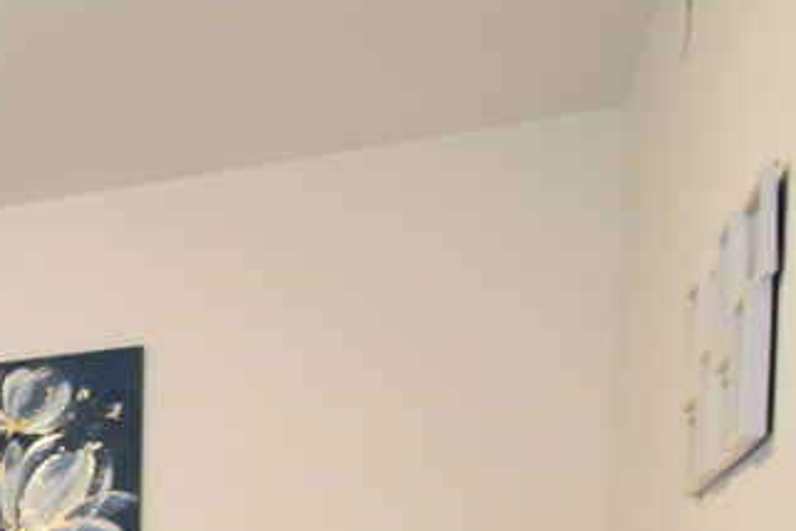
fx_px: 1238
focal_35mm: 56
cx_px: -491
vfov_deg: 21.2
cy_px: 747
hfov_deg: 24.5
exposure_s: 1/15
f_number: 10
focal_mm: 10
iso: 3200
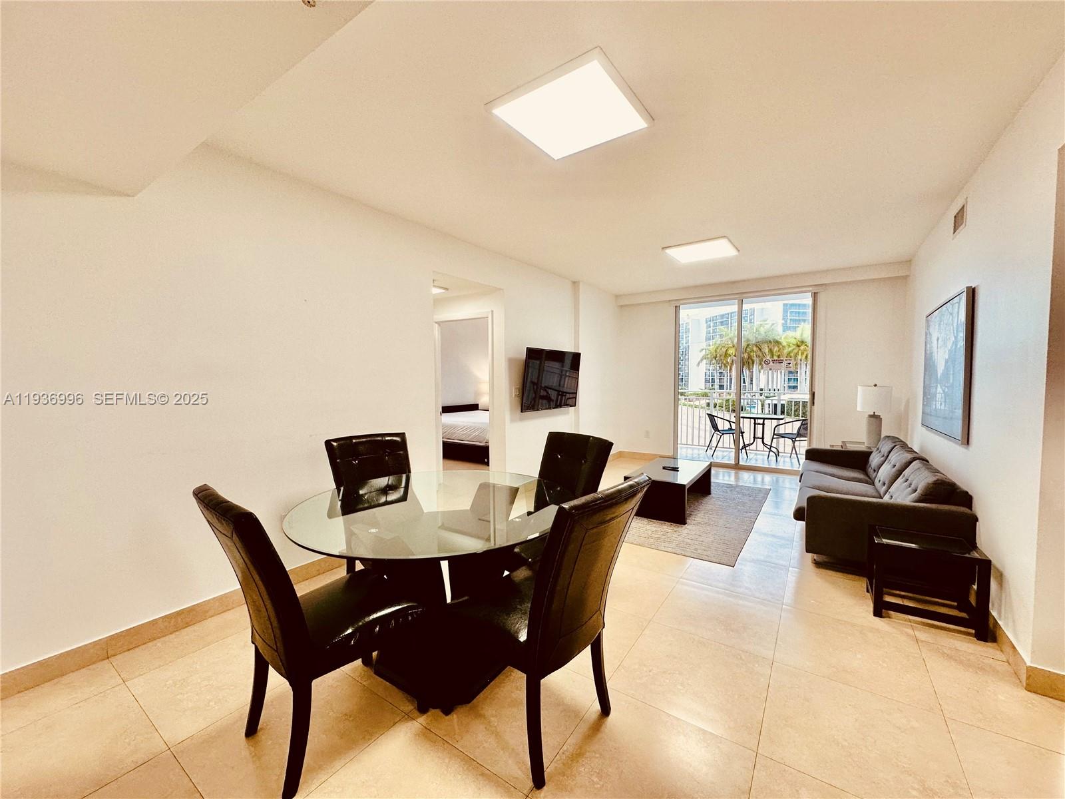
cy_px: 400
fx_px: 431
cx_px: 532
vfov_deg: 85.7
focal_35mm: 14
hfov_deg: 102.1
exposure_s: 1/120
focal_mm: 2.22
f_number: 2.2
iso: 100
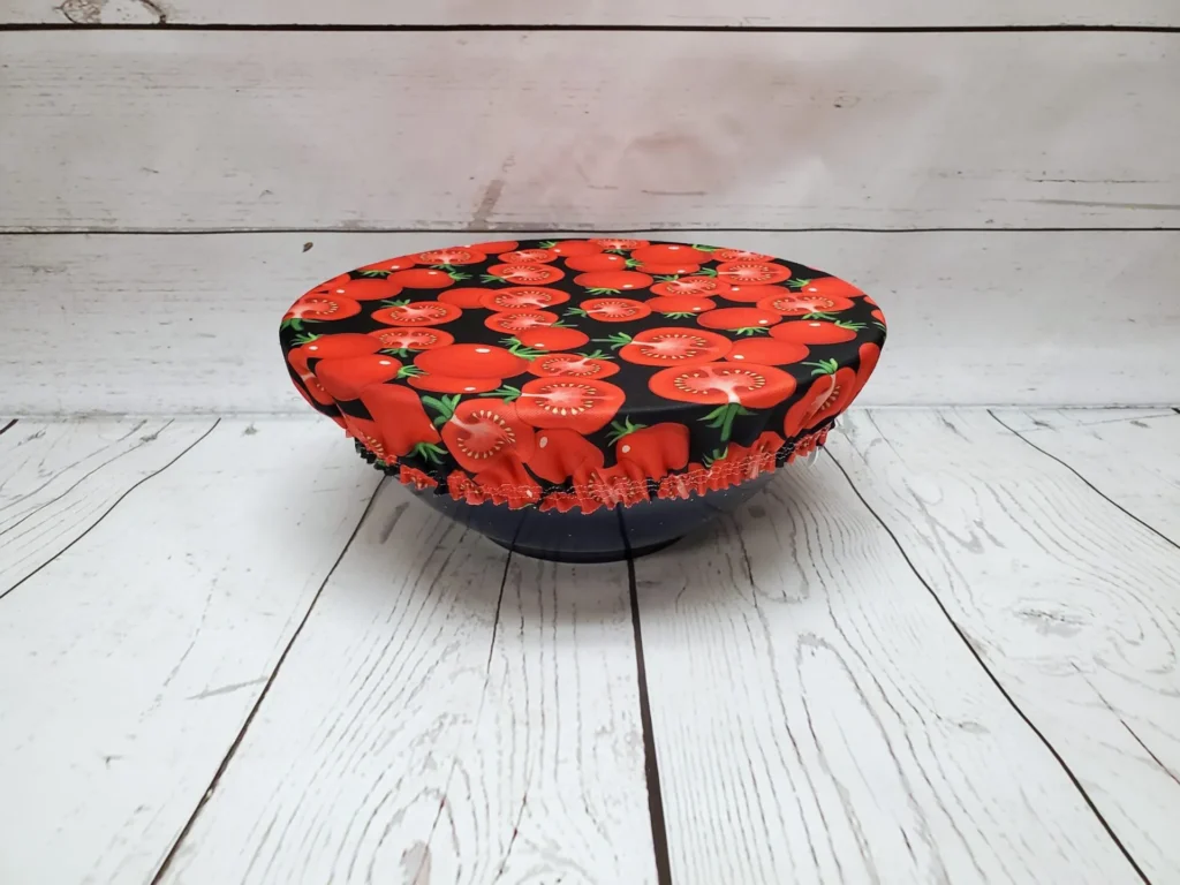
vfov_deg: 53.1
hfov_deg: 67.3
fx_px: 886
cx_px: 590
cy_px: 442
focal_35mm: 26
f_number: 2.4
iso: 320
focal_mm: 4.3
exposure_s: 1/120
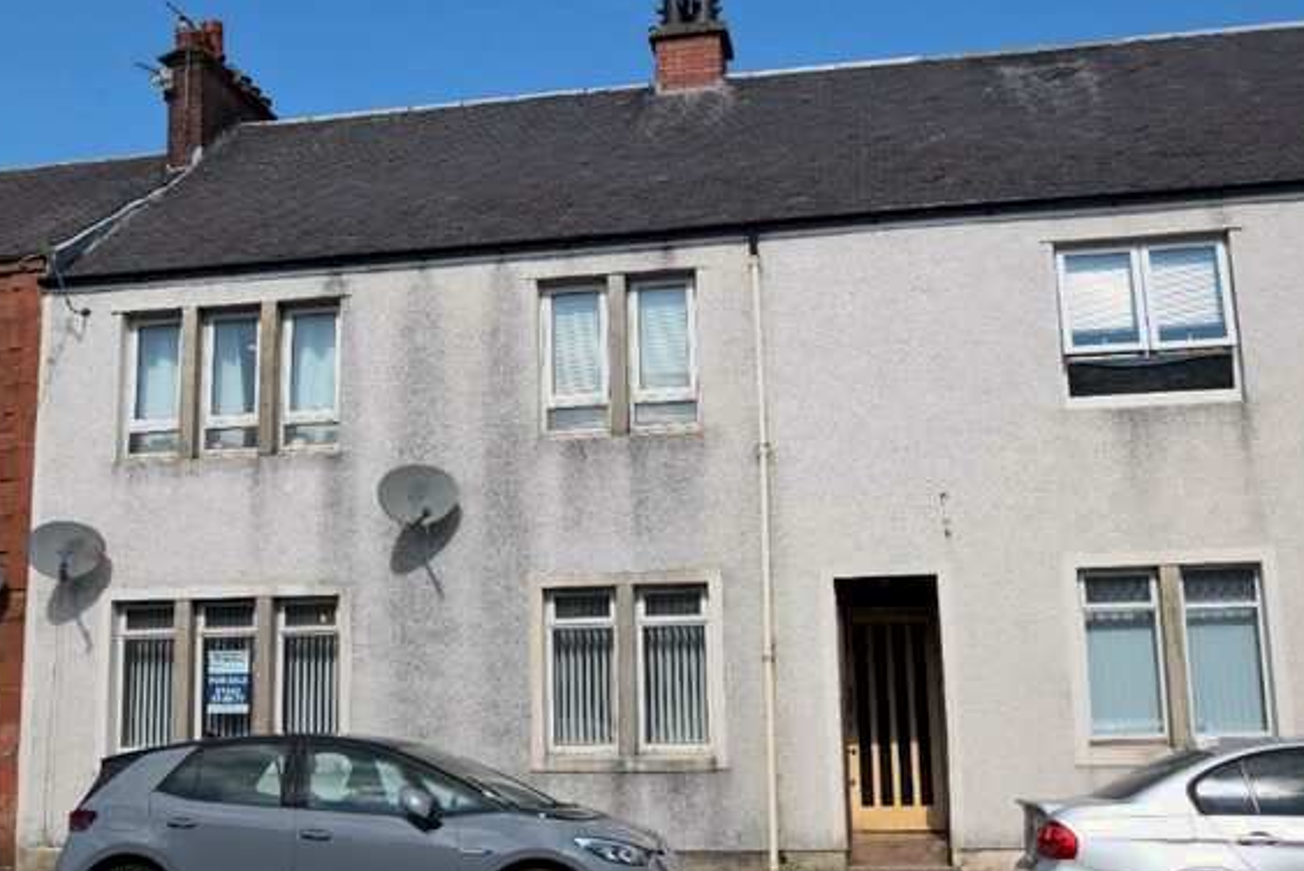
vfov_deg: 32.7
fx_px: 1486
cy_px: 425
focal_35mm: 41
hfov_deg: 47.2
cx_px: 551
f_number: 10
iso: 200
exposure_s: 1/400
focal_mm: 22
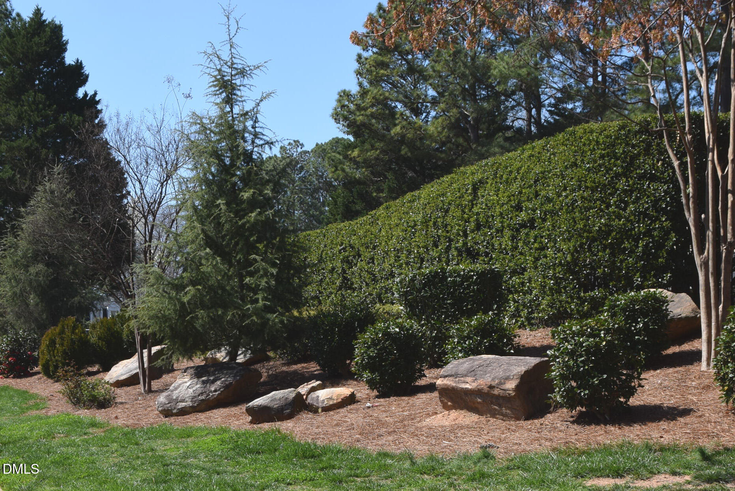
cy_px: 246
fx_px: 736
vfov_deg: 36.9
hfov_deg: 53.1
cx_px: 368
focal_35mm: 36
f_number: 9
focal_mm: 24
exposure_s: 1/320
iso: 200
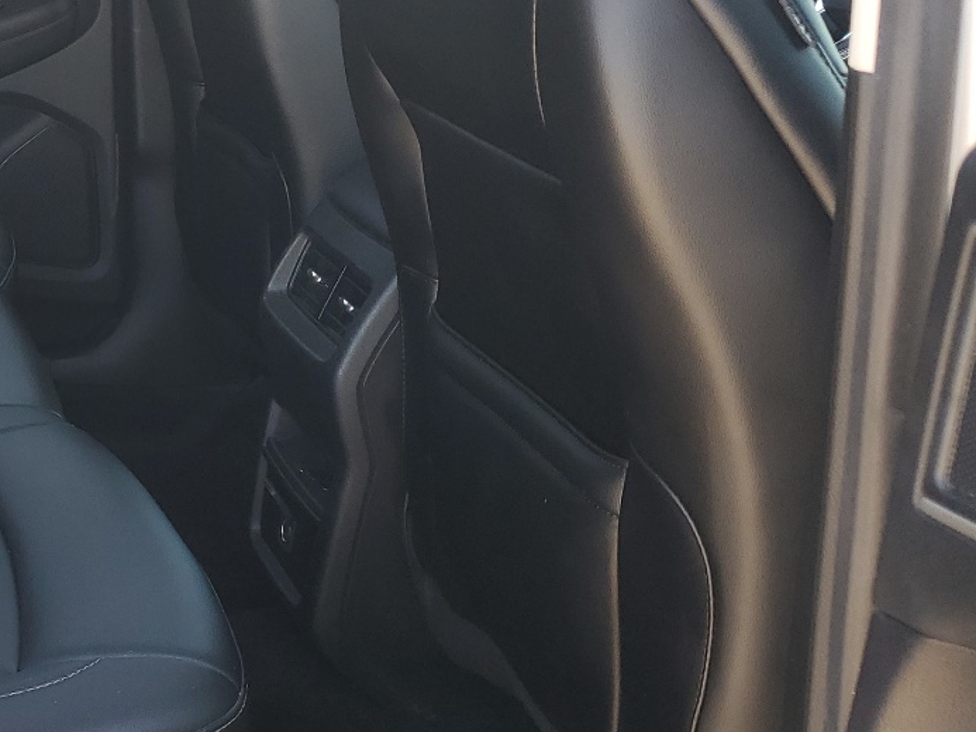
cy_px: 198
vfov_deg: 24.2
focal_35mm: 60
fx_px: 1692
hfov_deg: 28.8
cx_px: -130
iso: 50
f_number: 1.5
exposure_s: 1/143
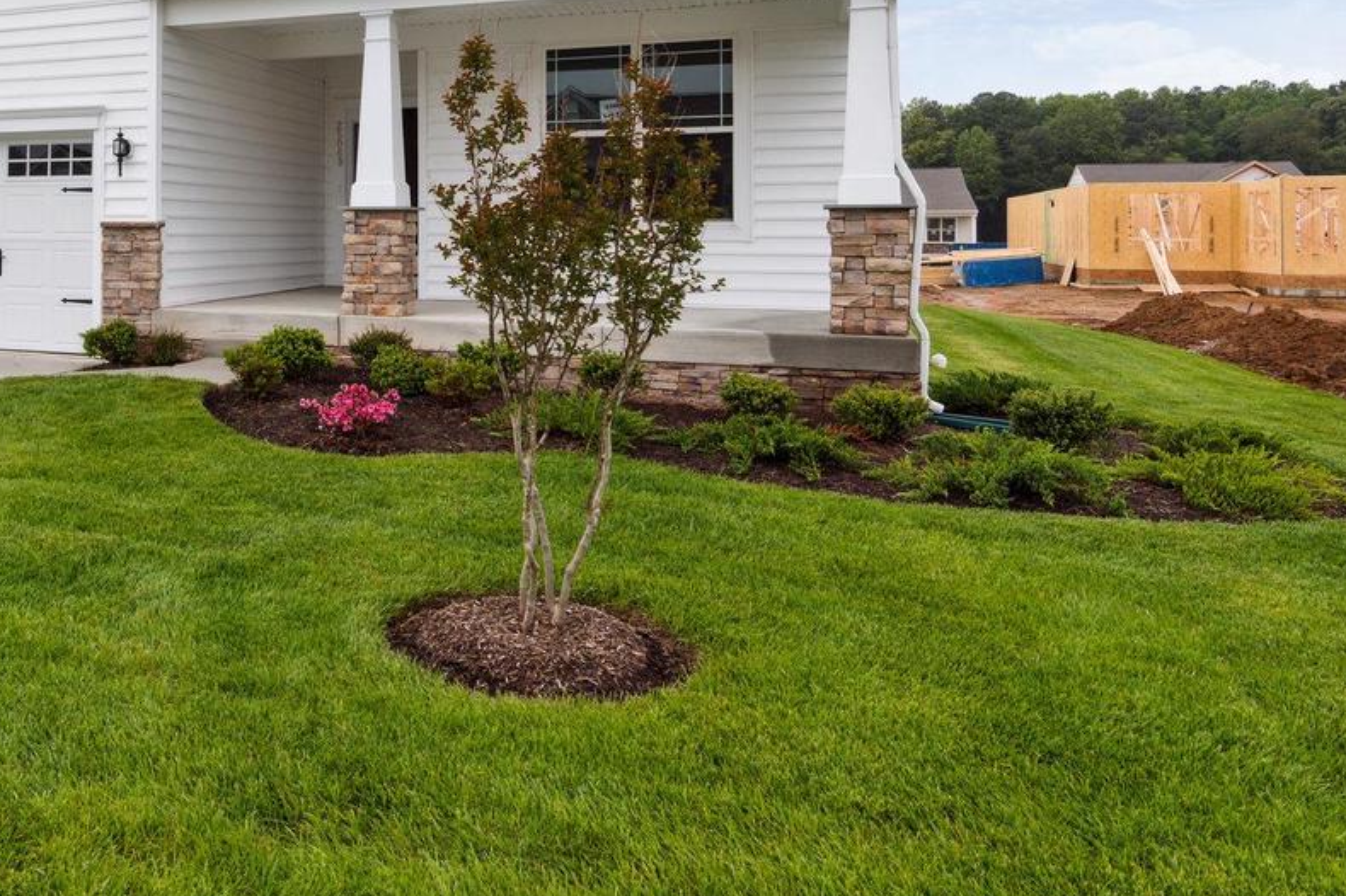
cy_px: 208
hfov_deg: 55.5
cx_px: 245
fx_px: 1159
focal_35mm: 31
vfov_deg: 40.9
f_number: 8
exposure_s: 1/800
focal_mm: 17
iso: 320
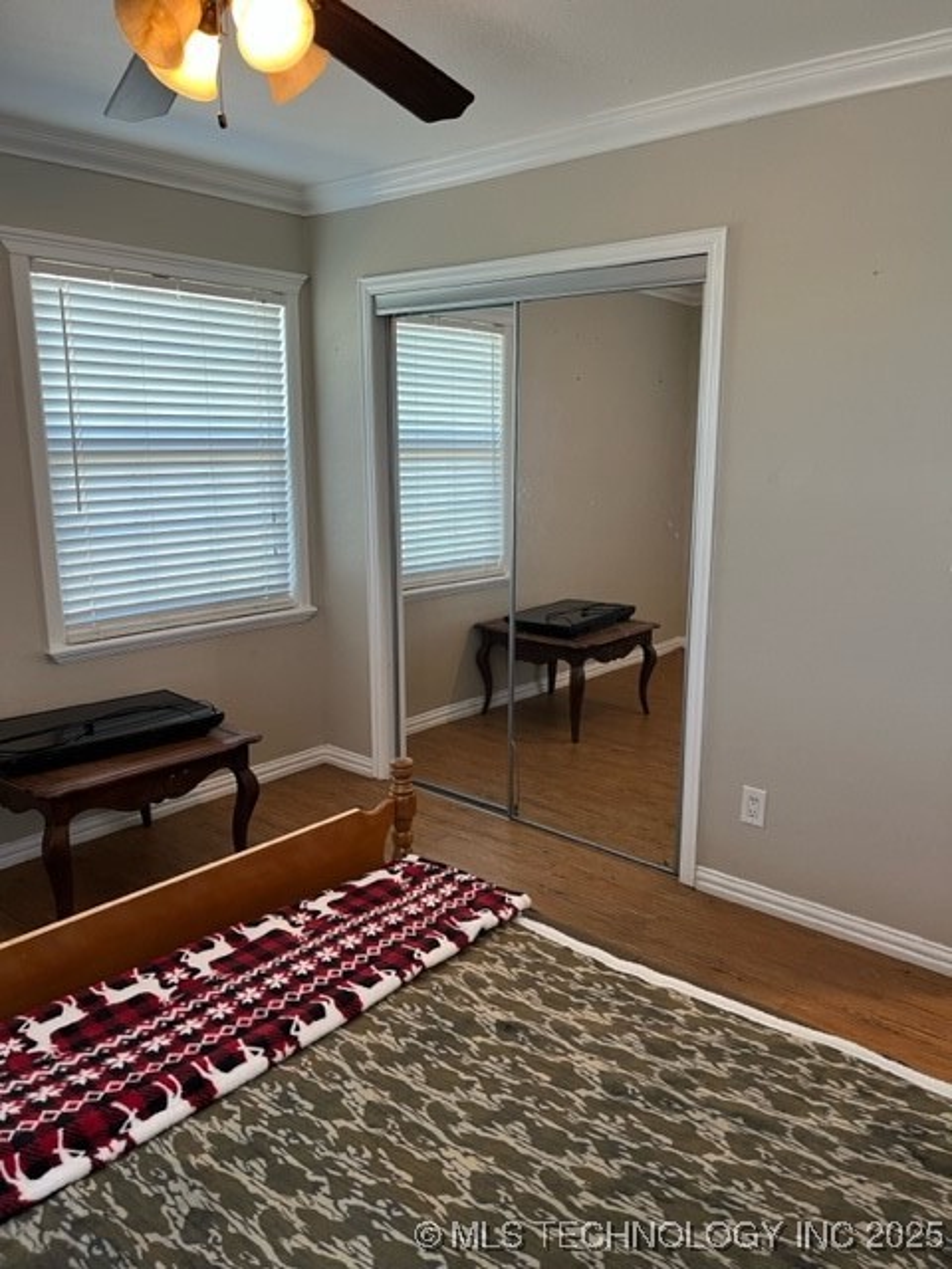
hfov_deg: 53.1
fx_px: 953
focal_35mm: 26
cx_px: 476
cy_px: 634
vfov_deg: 67.3
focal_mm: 5.1
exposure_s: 1/60
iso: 100
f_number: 1.6
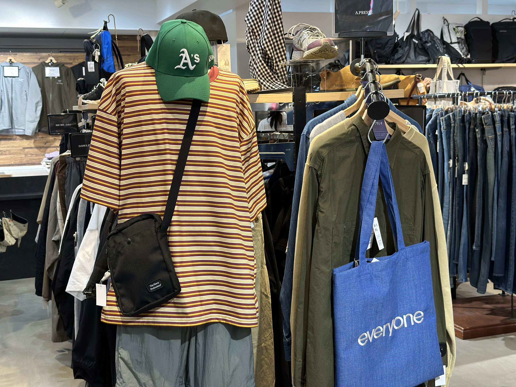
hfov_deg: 39.7
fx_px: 716
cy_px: 194
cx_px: 258
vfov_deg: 30.3
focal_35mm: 48
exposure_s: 1/60
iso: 125
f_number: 1.78
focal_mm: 6.86
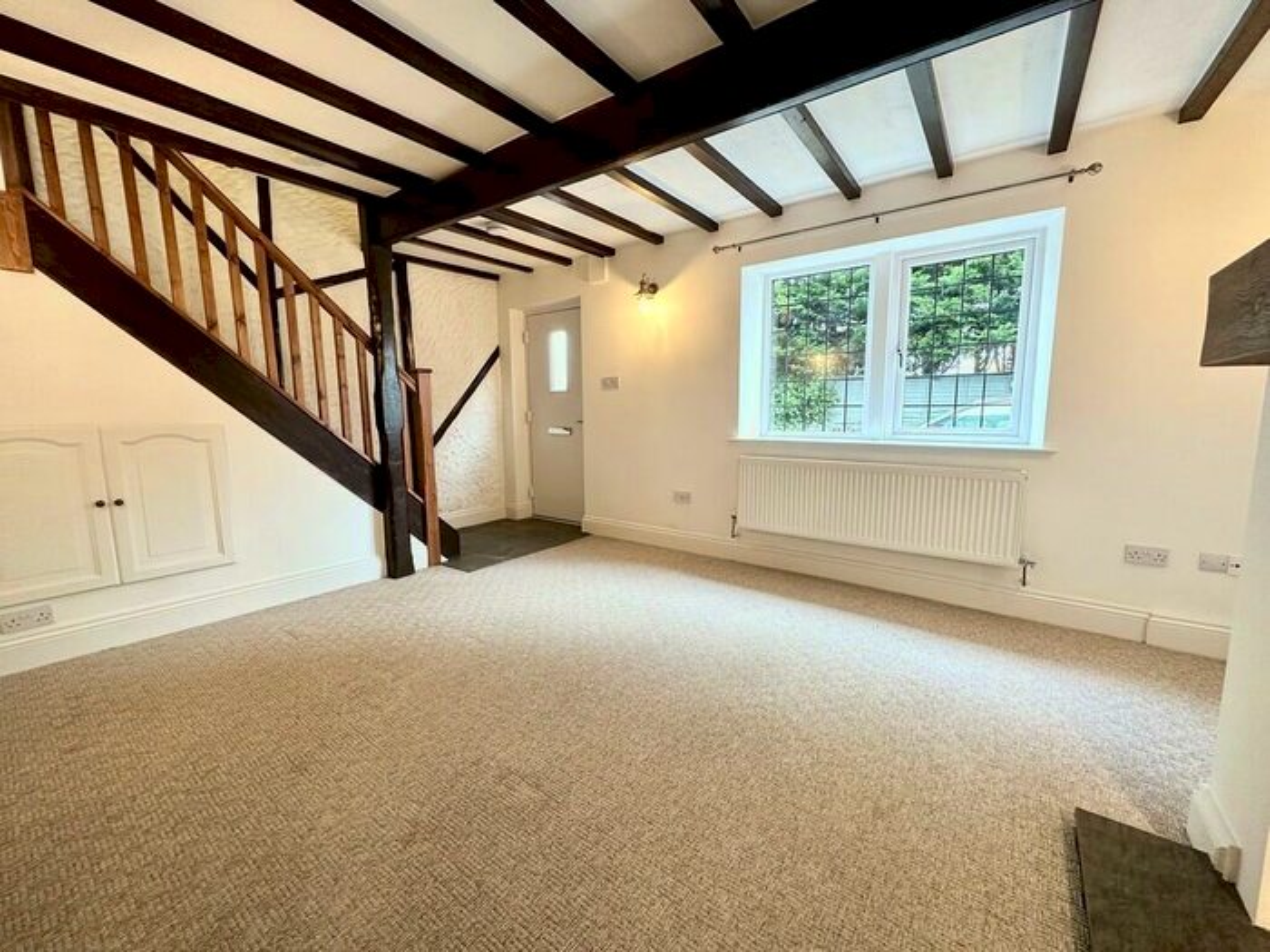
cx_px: 635
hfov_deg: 102.1
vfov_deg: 85.7
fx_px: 514
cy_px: 476
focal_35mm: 14
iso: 160
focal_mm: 2.22
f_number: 2.2
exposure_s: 1/50
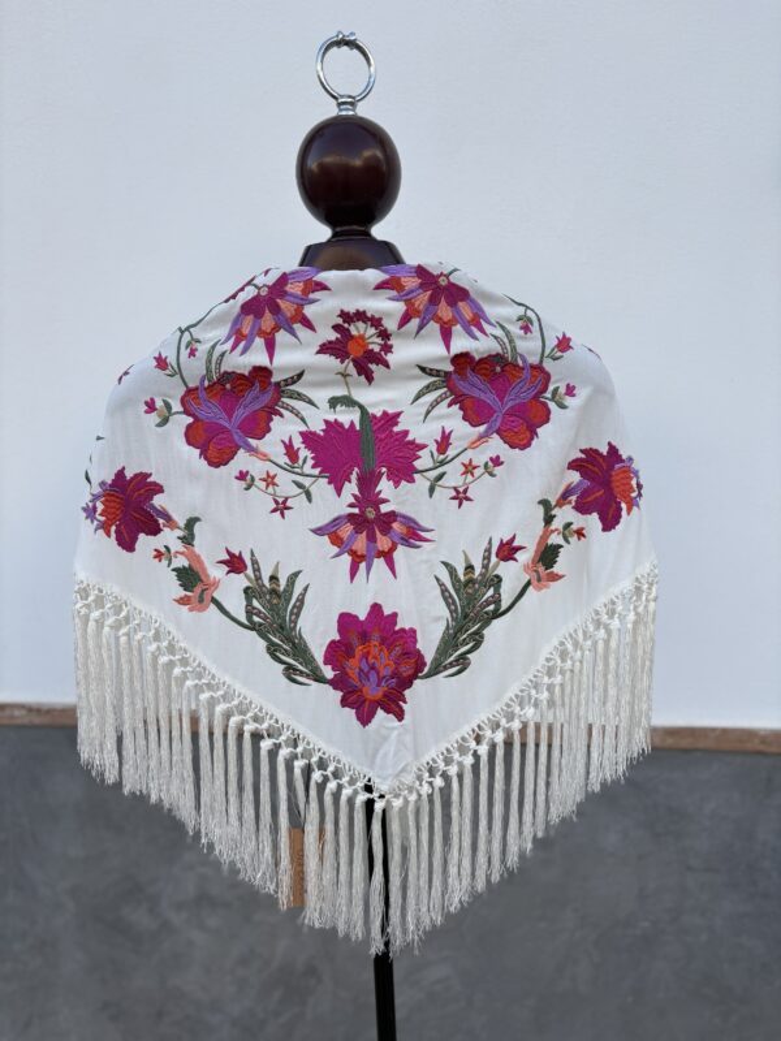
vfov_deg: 67.3
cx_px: 390
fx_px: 782
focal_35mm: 26
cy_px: 520
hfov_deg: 53.1
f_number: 1.6
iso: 50
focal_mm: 5.96
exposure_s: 1/708
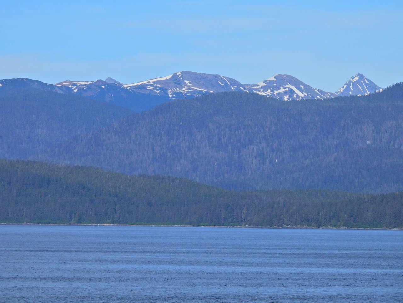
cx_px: 202
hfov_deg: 9.9
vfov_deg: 7.4
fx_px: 2328
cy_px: 152
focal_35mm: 200
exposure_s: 1/1600
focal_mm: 35.7
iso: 100
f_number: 4.5
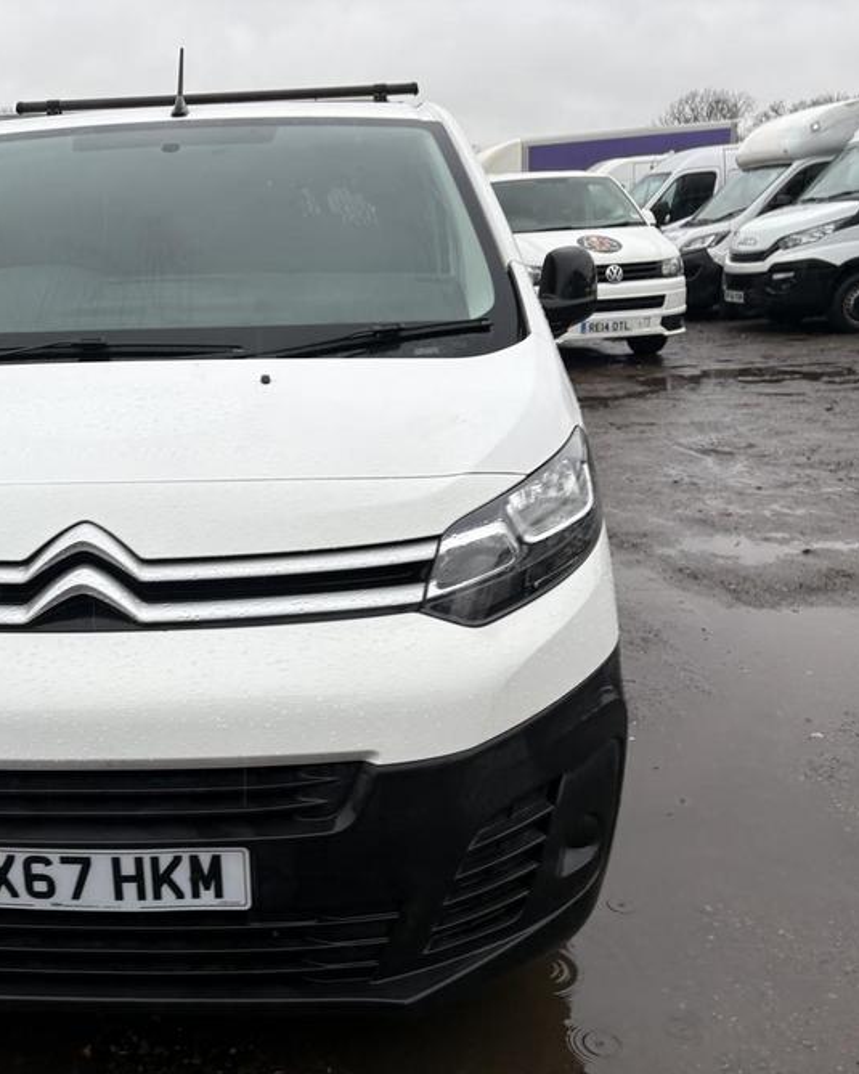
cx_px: 225
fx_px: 1081
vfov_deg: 52.9
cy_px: 538
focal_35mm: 34
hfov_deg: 42.2
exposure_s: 1/128
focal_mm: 5.96
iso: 32
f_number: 1.6
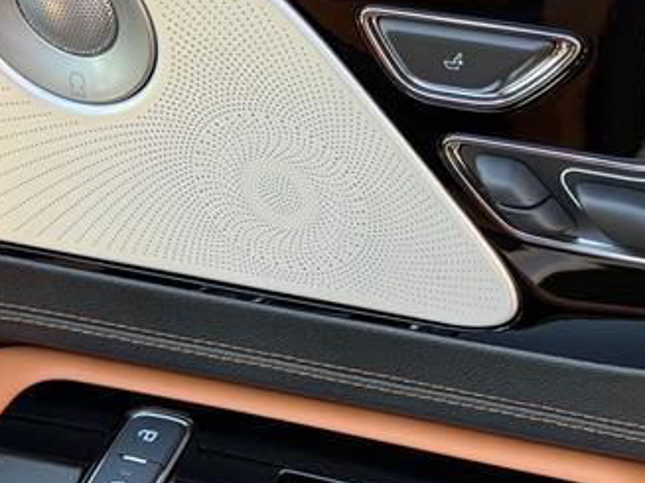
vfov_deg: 15.7
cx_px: 509
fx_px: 1751
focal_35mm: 94
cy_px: 319
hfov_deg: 20.7
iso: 64
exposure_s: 1/126
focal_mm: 6.76
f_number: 1.78
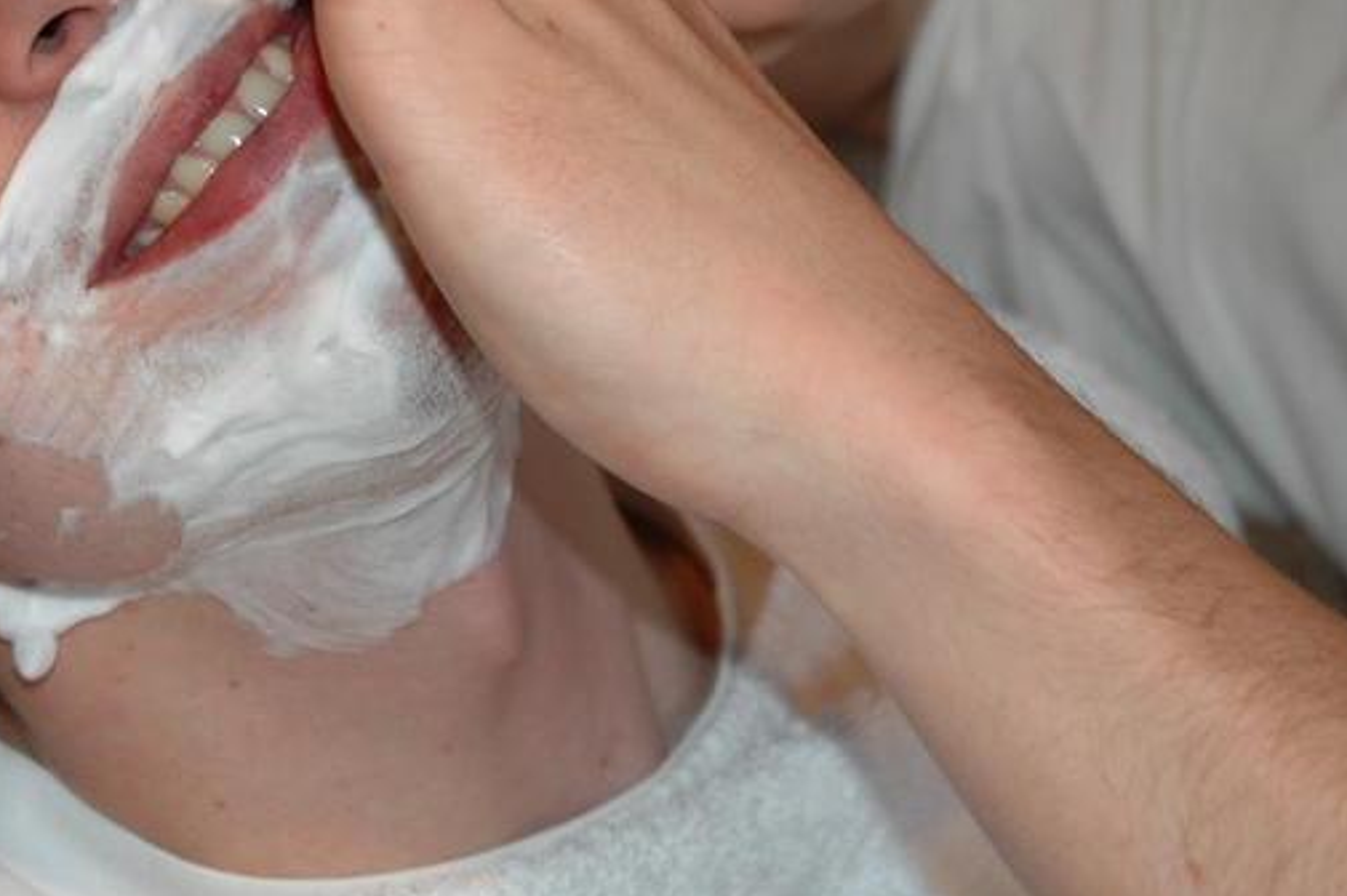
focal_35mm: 146
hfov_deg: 14.0
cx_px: 224
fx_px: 5459
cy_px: 87
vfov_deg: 9.3
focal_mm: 48
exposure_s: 1/60
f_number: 4.5
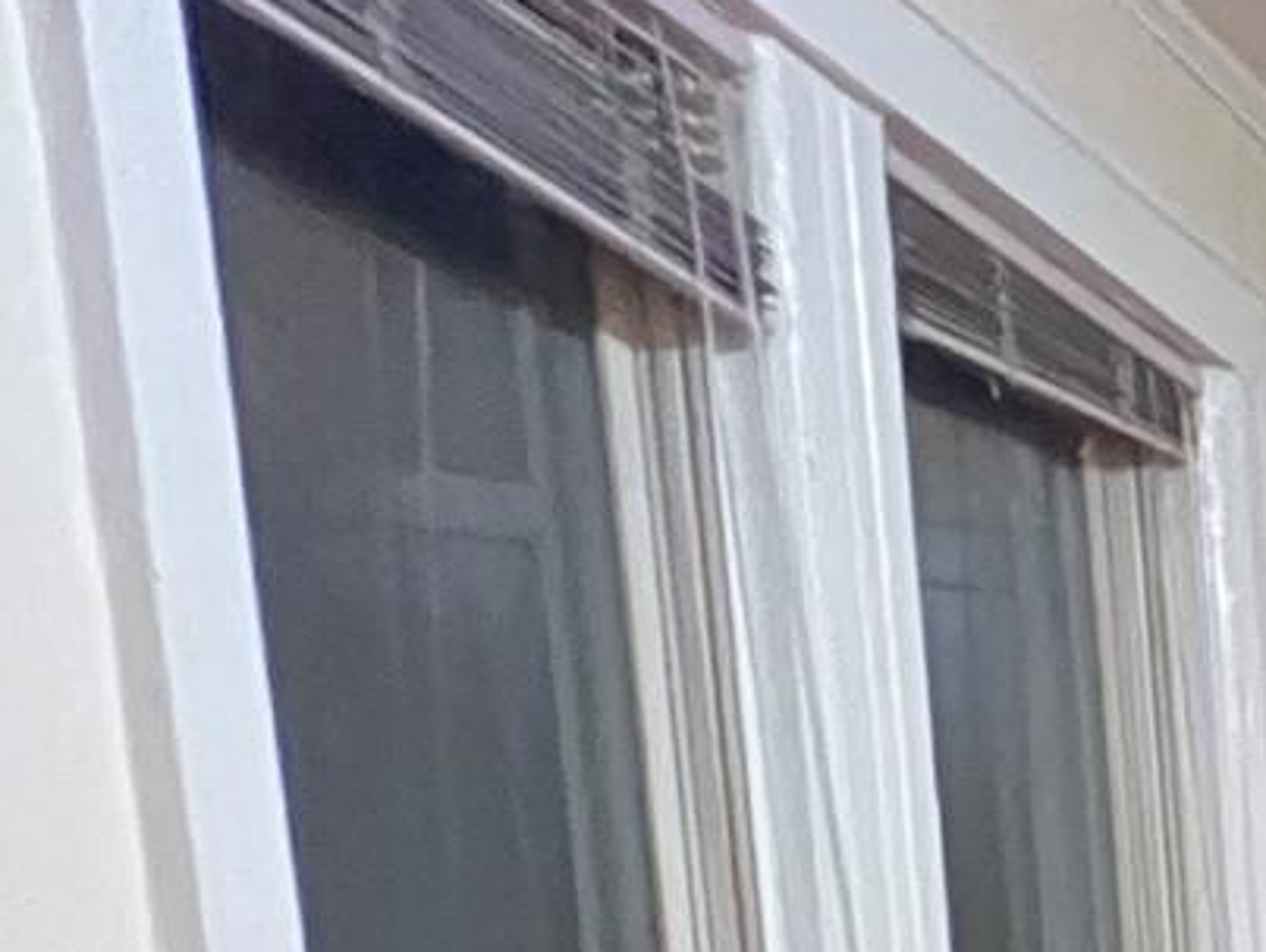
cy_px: 1819
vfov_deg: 17.2
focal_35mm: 66
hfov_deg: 14.9
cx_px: 3091
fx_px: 2416
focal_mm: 1.57
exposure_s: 1/30
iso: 1600
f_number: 1.8
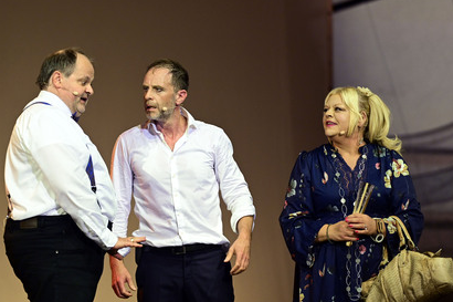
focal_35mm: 220
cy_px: 159
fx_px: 2767
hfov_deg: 9.4
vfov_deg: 6.2
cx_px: 210
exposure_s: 1/250
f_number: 4
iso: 3200
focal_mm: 200
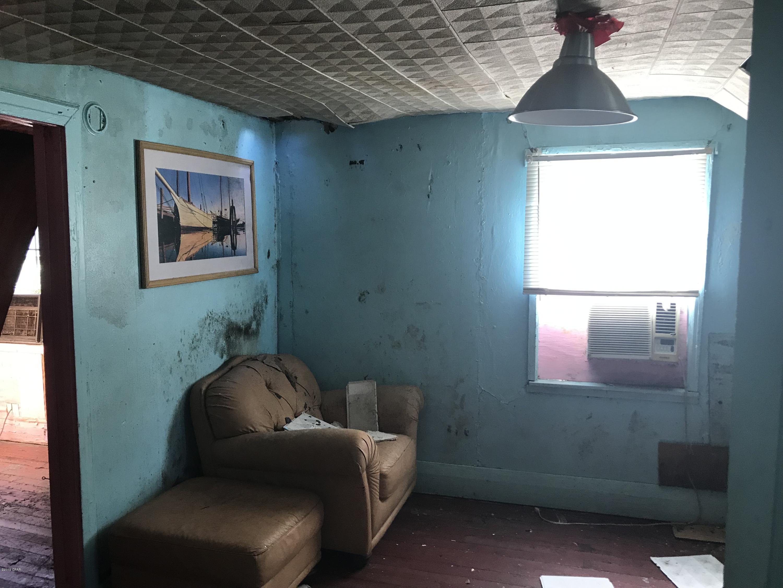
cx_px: 392
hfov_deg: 63.4
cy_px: 294
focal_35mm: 28
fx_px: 633
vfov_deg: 49.7
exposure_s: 1/30
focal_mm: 3.99
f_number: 1.8
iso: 32
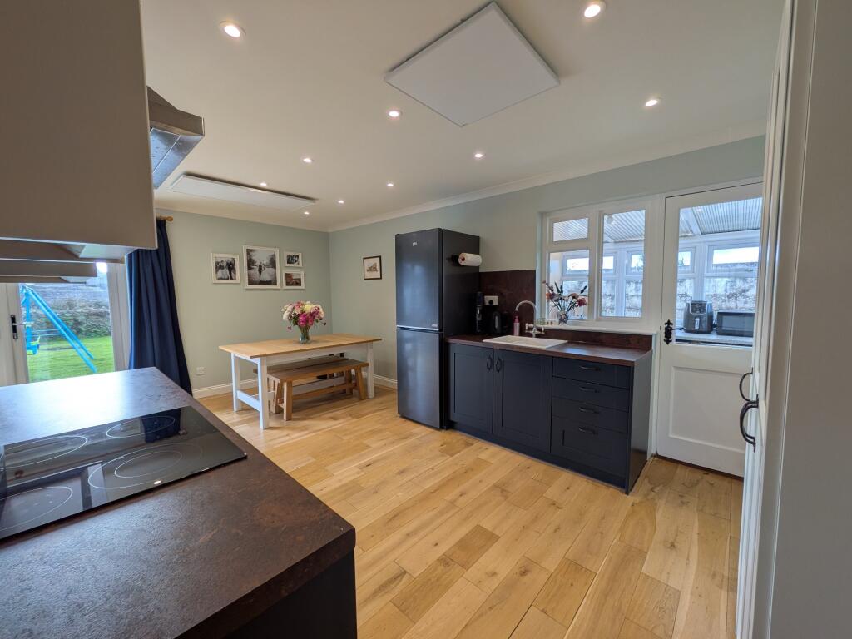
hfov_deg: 102.1
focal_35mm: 14
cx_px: 426
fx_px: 345
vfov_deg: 85.7
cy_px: 320
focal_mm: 1.83
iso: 59
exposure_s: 1/133
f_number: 2.2
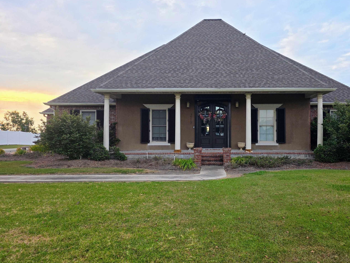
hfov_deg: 62.9
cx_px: 210
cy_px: 132
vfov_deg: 49.8
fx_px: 283
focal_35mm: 28
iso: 64
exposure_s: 1/359
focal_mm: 6.3
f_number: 1.7
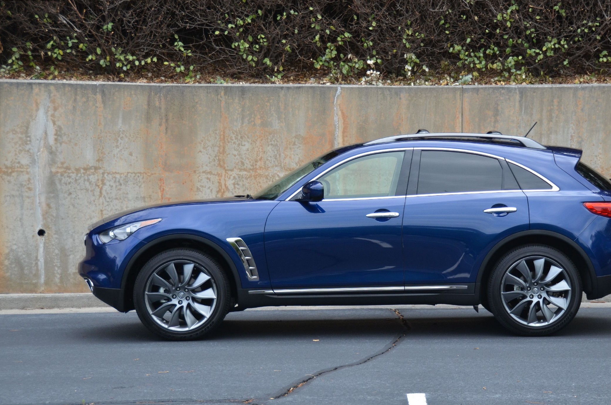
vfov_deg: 14.5
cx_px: 367
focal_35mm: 94
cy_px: 232
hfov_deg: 21.7
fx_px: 1592
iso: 500
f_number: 4.8
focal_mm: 52
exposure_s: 1/1000
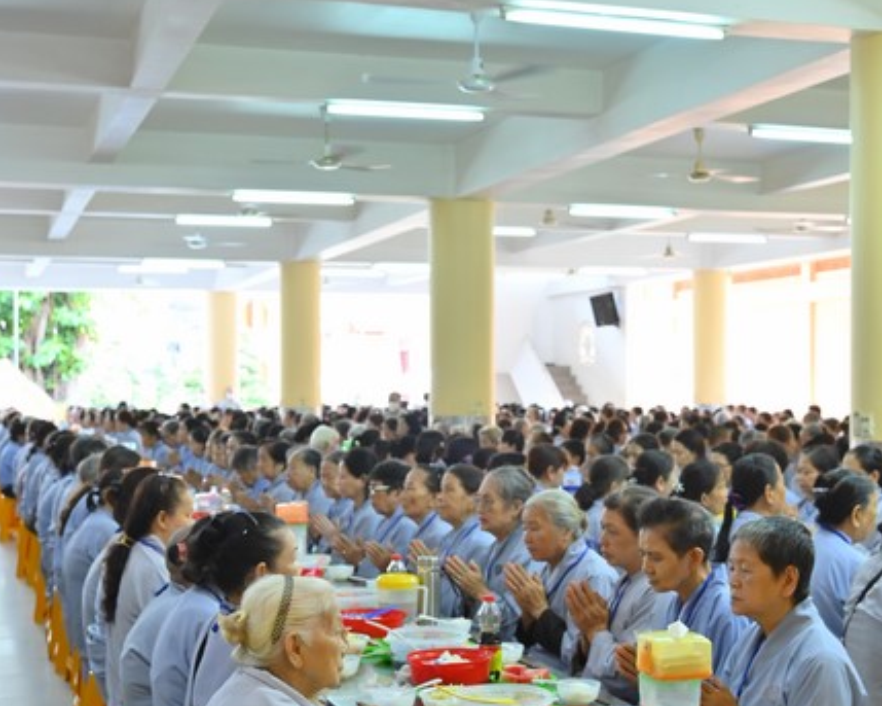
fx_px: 1409
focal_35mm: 54
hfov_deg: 34.8
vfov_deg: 28.1
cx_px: 441
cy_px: 410
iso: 1250
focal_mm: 38
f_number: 5
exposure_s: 1/60
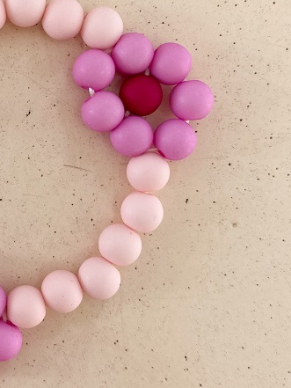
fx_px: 661
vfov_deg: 32.5
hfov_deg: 23.6
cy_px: 147
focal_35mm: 59
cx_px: -8
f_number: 1.8
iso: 80
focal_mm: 4.25
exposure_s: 1/120
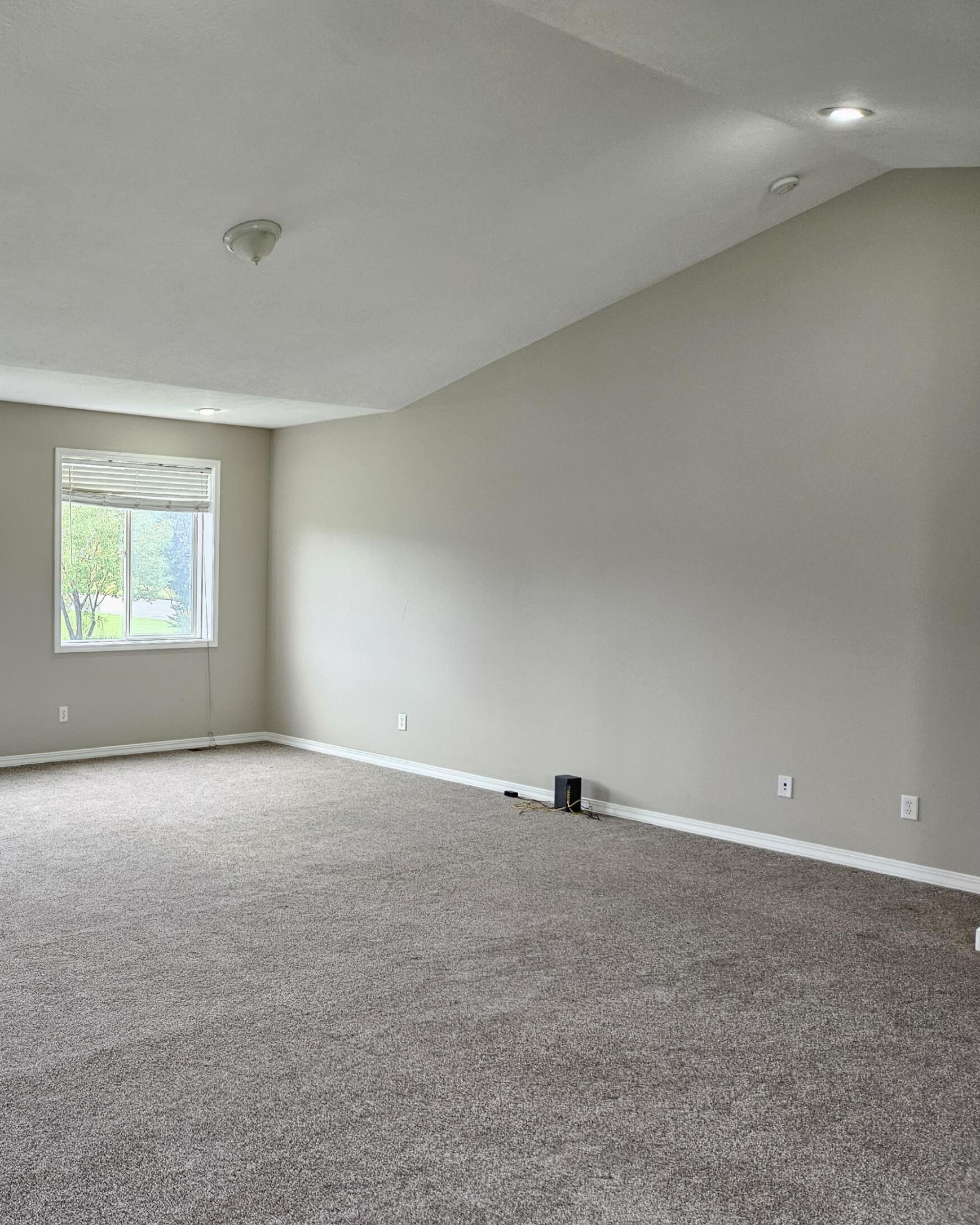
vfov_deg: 57.2
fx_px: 1124
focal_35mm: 31
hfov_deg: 44.3
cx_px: 164
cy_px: 619
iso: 250
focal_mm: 5.4
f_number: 1.8
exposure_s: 1/120
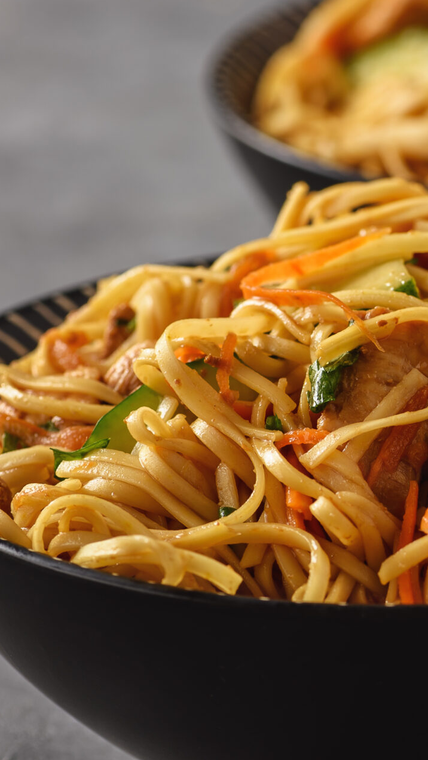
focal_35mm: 221
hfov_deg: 5.4
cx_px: 622
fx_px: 4459
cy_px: 358
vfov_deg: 9.8
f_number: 8
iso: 50
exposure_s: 1/160
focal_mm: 105
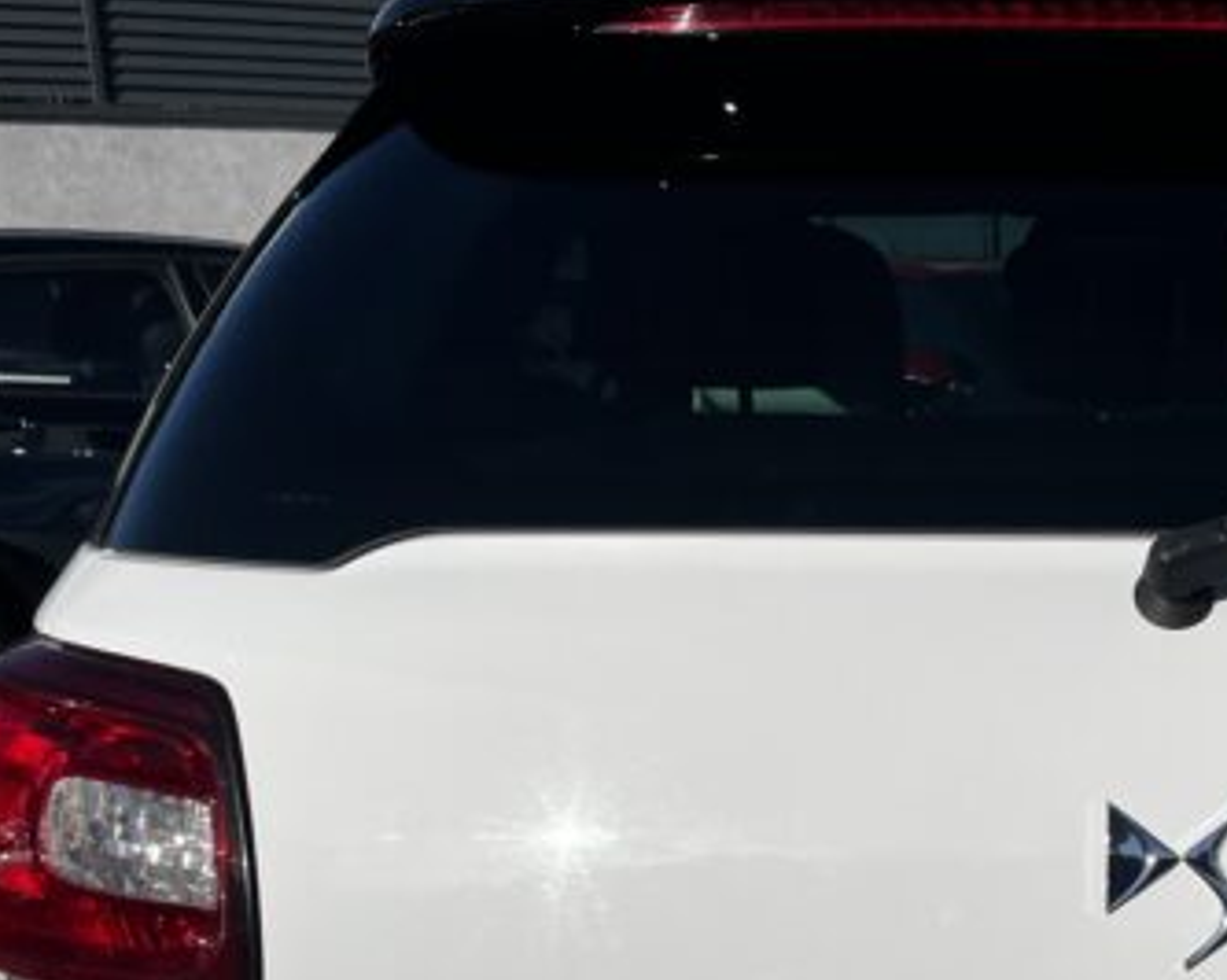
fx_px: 2214
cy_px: 943
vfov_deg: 24.0
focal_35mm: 61
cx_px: 1102
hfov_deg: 29.7
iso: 50
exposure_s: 1/11905
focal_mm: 5.1
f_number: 1.6
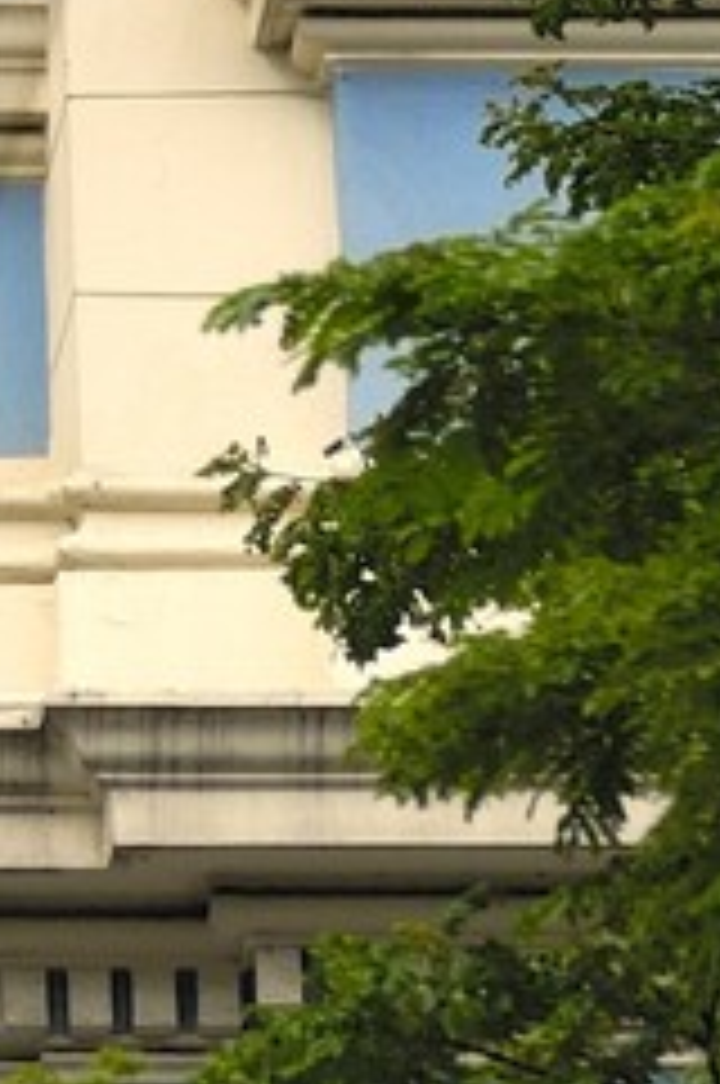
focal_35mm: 557
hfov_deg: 2.4
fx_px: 16757
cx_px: -1300
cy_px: -351
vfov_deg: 3.7
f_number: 6
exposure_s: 1/125
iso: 100
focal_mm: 56
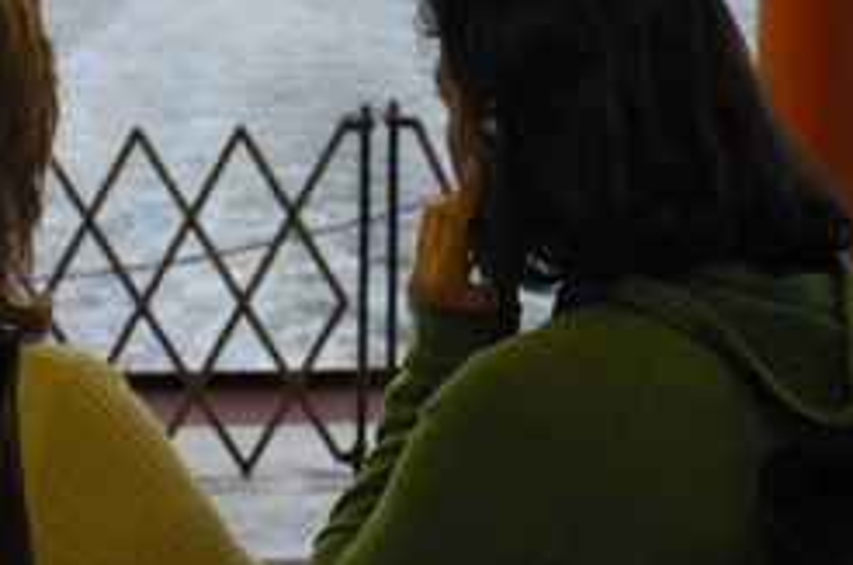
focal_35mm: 72
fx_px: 1703
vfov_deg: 18.6
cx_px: 227
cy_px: 94
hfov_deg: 27.8
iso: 100
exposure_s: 1/30
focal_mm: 28
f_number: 5
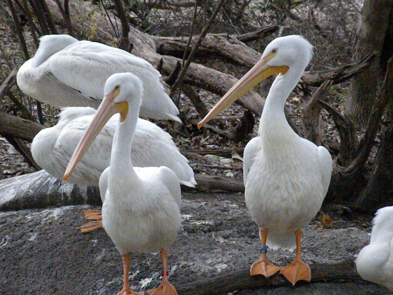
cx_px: 196
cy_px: 148
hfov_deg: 8.3
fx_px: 2702
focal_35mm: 238
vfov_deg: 6.2
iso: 3200
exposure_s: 1/238
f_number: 5.2
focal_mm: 42.1
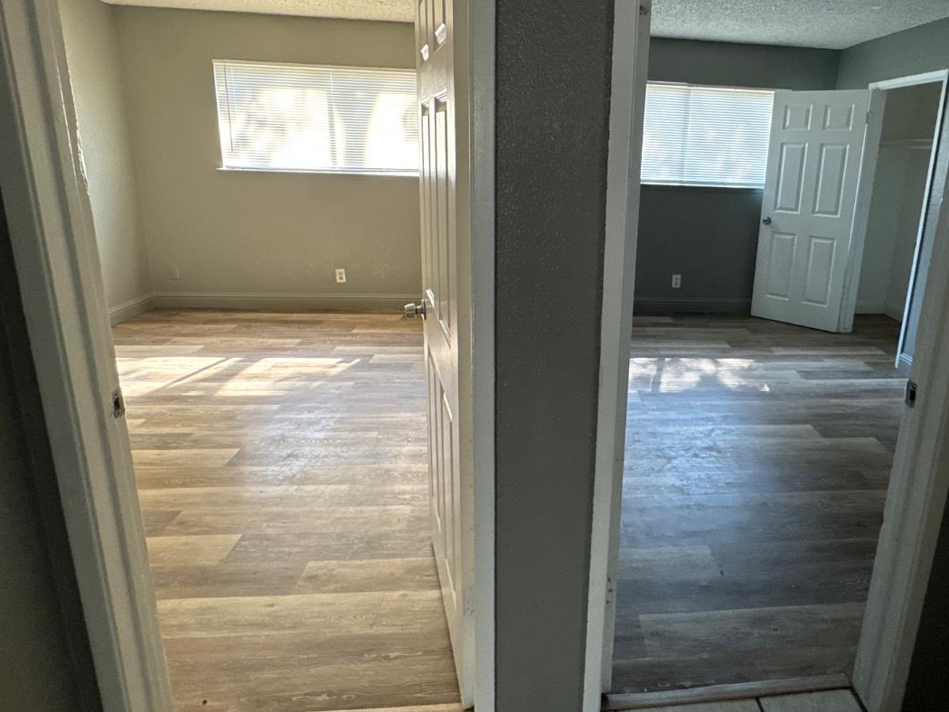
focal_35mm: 20
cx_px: 587
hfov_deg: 80.4
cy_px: 264
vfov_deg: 65.0
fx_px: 548
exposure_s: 1/99
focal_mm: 2.22
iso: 320
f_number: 2.2
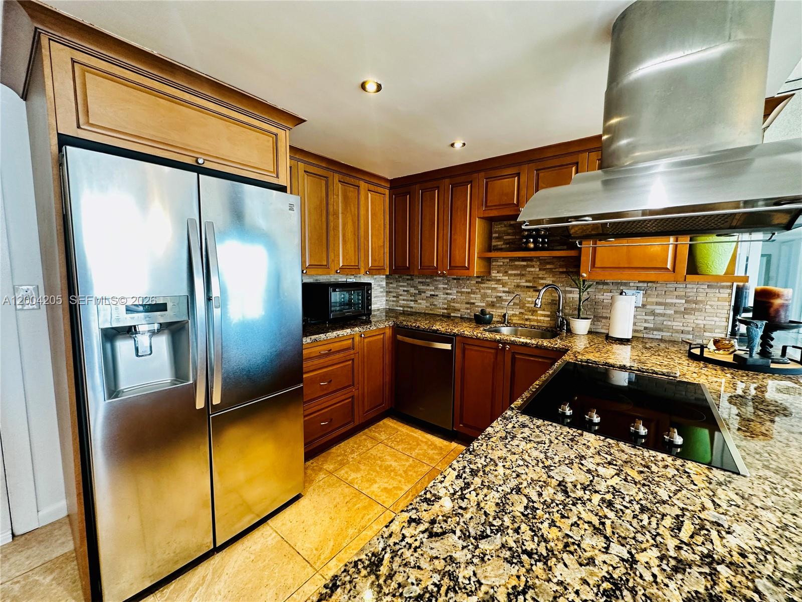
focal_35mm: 14
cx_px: 401
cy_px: 301
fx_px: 324
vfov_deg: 85.7
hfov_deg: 102.1
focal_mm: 2.22
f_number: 2.2
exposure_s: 1/60
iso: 200
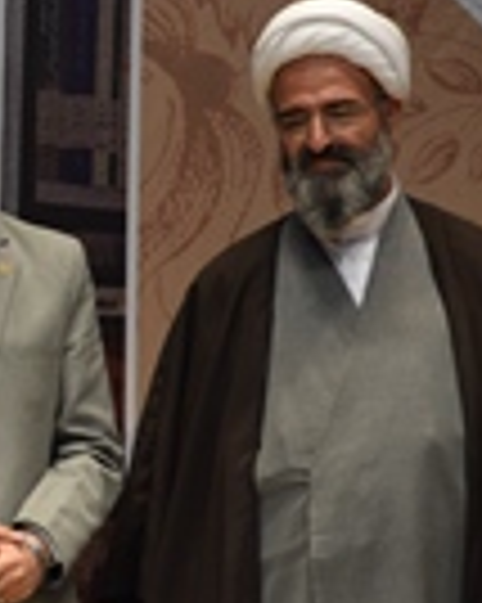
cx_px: -374
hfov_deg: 3.1
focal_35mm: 495
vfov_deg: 3.9
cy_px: 515
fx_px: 8829
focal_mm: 105
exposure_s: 1/60
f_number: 5.6
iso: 1000
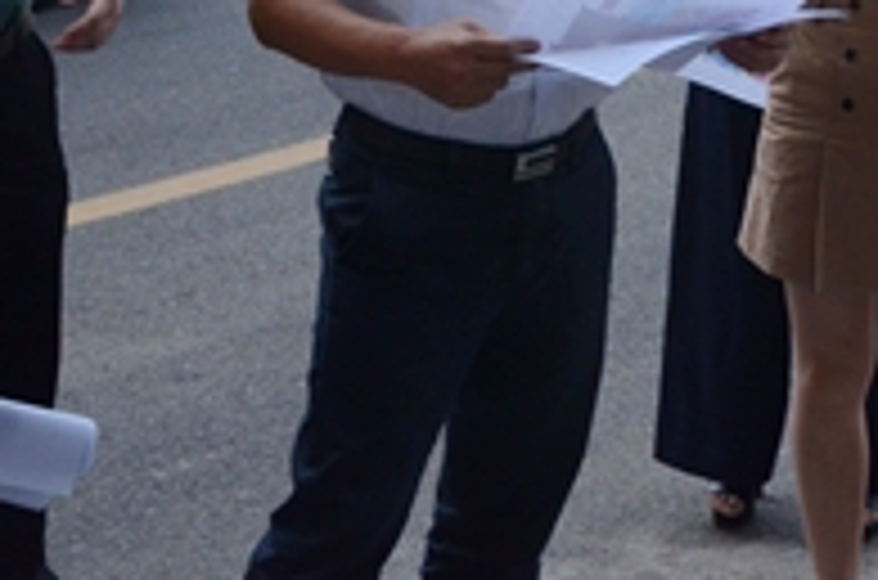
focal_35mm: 123
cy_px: -137
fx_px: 2993
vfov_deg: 10.9
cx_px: 617
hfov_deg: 16.6
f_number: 13
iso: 1250
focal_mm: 32
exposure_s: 1/750
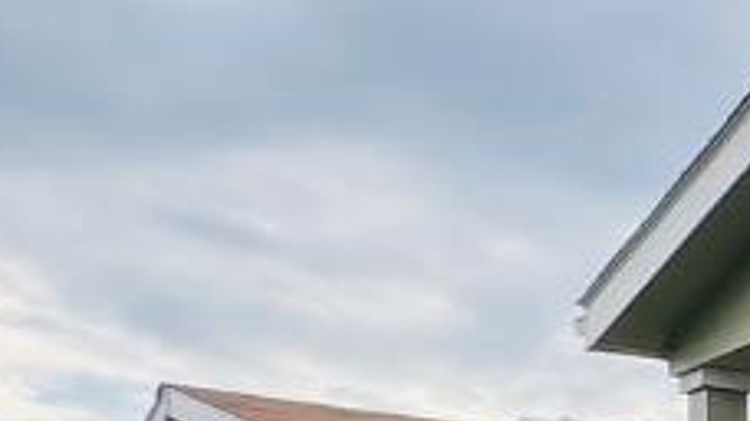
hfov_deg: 18.0
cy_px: 784
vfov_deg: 11.9
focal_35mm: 93
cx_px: 1365
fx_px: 1849
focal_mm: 1.57
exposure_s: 1/567
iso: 32
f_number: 1.8
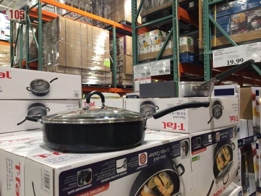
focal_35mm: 29
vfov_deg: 48.2
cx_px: 130
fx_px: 219
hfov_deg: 61.7
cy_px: 98
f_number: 2.2
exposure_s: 1/30
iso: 125
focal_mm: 4.15
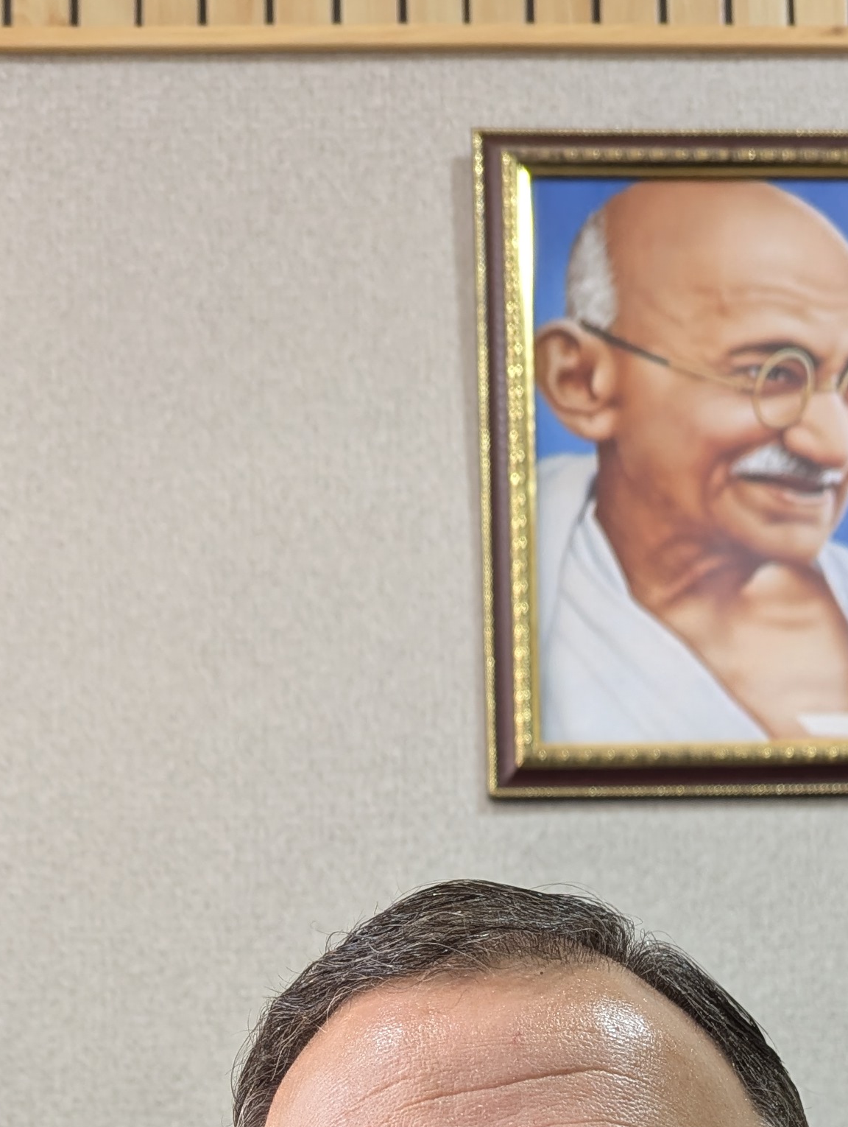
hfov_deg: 22.9
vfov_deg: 26.1
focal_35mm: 64
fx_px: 2085
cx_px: 560
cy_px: 1439
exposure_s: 1/100
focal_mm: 6.81
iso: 524
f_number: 1.85
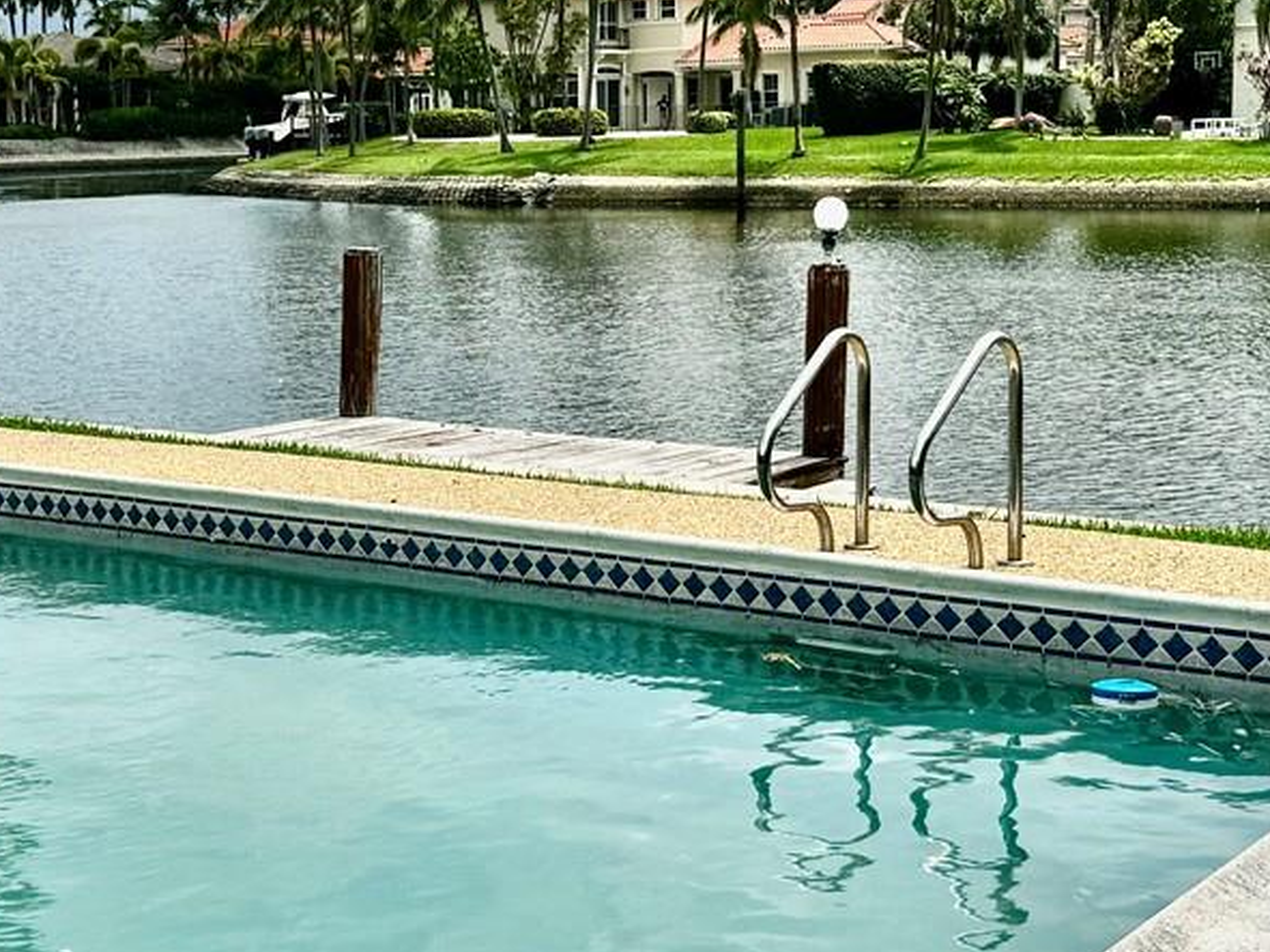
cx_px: 451
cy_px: 331
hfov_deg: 29.7
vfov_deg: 22.5
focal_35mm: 65
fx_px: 2384
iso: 80
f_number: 1.78
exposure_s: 1/9009
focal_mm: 6.76
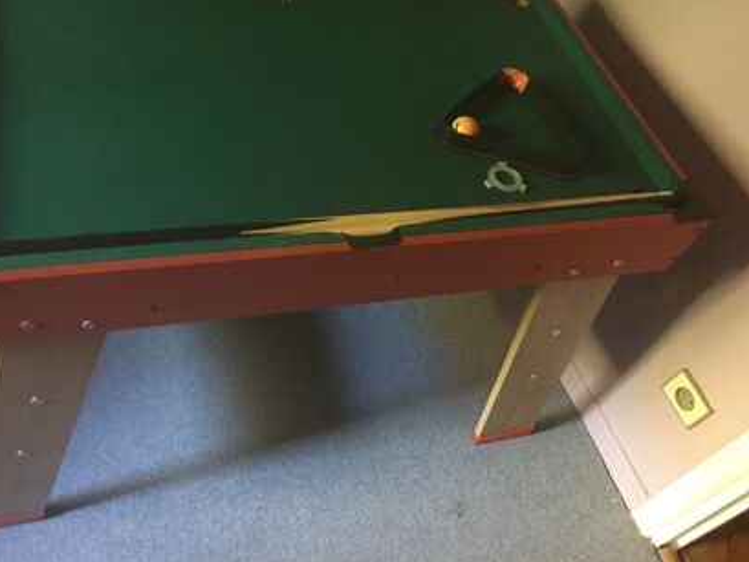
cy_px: 238
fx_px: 736
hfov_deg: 53.7
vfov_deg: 41.7
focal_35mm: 34
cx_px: 311
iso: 125
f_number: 2.2
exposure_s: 1/4
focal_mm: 4.15
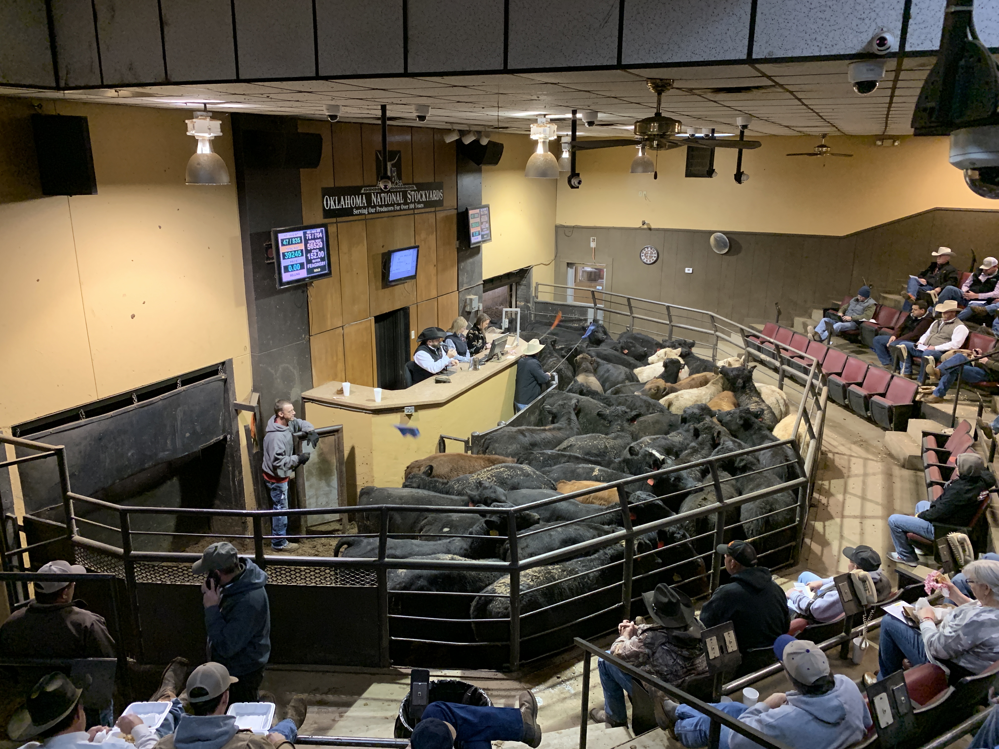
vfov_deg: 53.1
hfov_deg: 67.3
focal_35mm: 26
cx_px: 500
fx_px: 750
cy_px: 374
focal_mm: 4.25
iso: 400
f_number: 1.8
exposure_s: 1/60
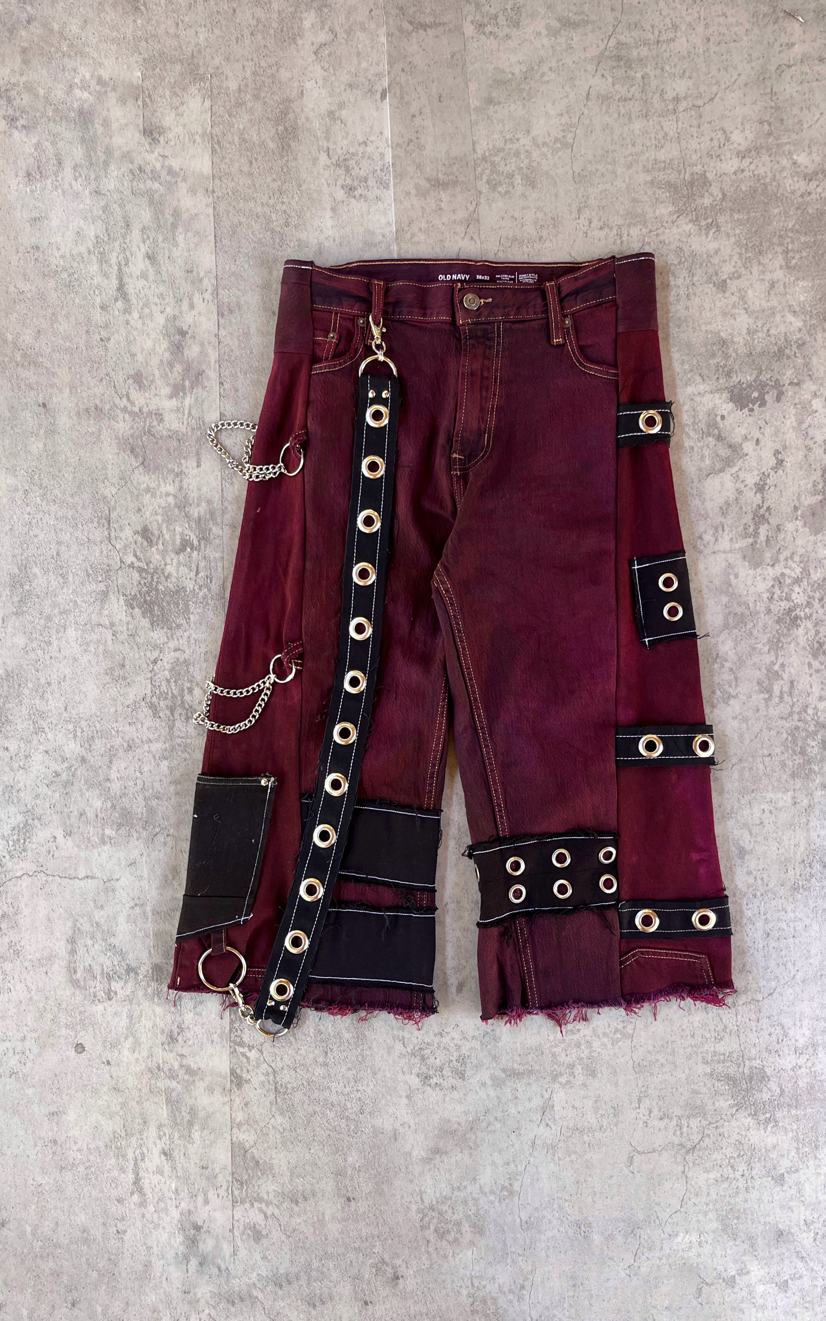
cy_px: 664
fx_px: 1009
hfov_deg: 44.5
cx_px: 449
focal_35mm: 28
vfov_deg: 66.5
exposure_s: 1/117
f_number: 1.6
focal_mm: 5.1
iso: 125
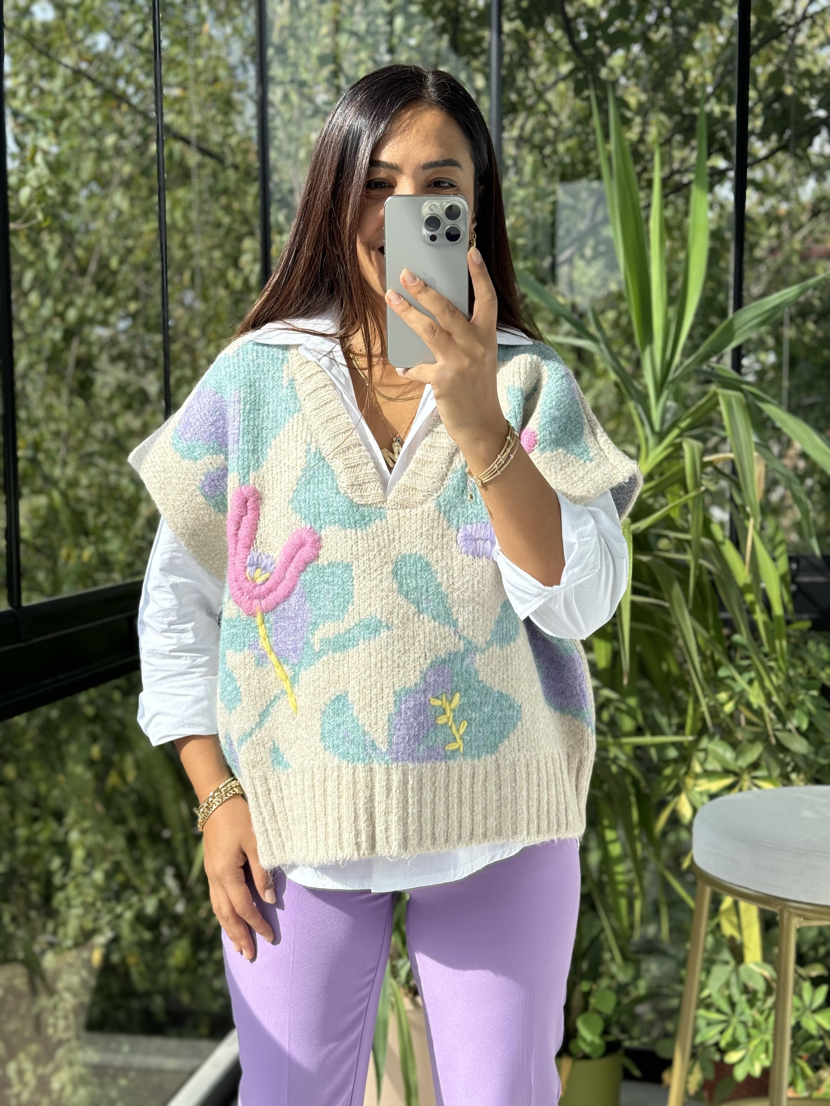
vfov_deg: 39.7
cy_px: 553
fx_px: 1535
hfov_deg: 30.3
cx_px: 415
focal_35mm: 48
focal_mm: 6.76
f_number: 1.78
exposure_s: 1/792
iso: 64
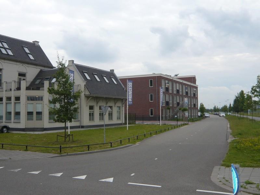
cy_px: 98
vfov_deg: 38.7
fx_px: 278
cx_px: 130
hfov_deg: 50.1
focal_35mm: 37
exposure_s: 1/800
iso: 100
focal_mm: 4.6
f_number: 2.8
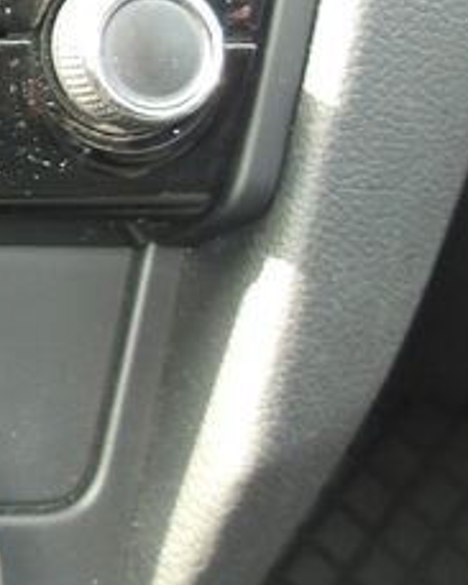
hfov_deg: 11.2
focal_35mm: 118
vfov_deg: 15.4
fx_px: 2044
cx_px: -598
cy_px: -209
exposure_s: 1/30
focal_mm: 4.9
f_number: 3
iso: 152
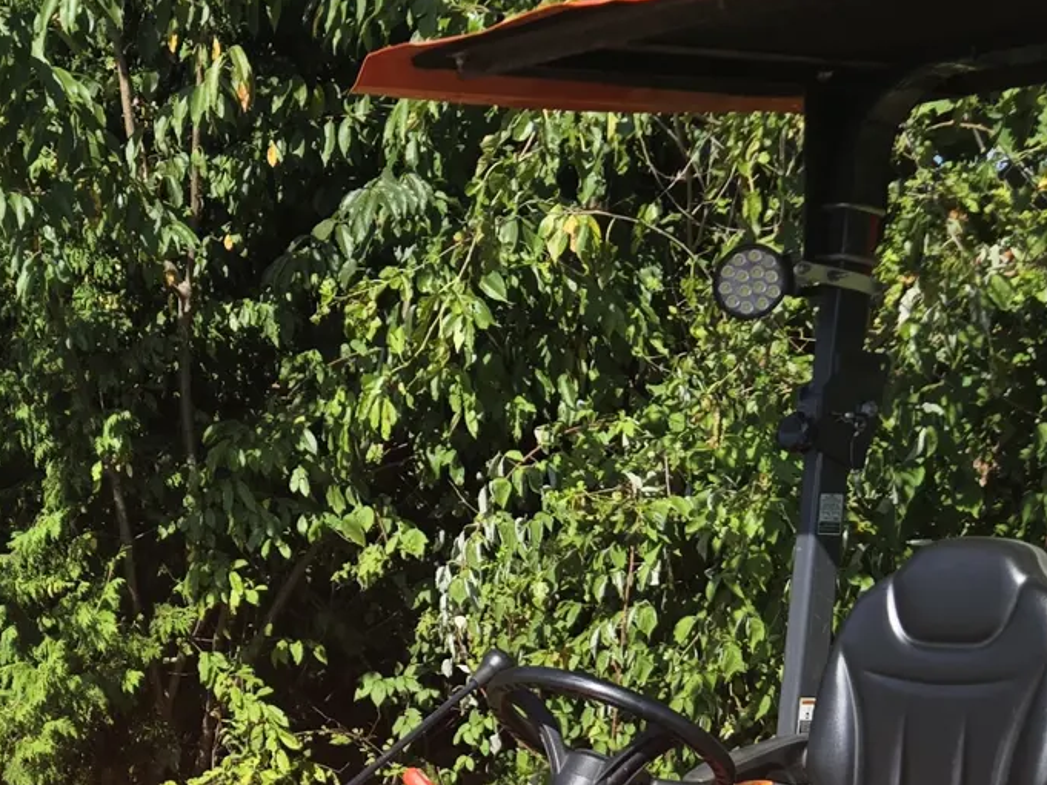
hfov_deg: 23.6
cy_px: 1032
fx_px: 2450
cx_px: 132
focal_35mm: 81
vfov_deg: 17.1
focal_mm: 5.4
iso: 25
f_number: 1.8
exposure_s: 1/1554
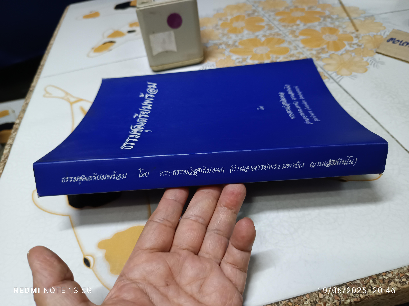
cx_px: 204
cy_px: 153
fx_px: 284
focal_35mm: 24
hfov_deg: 71.6
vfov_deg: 56.8
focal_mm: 5.31
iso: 1018
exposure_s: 1/25
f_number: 1.7
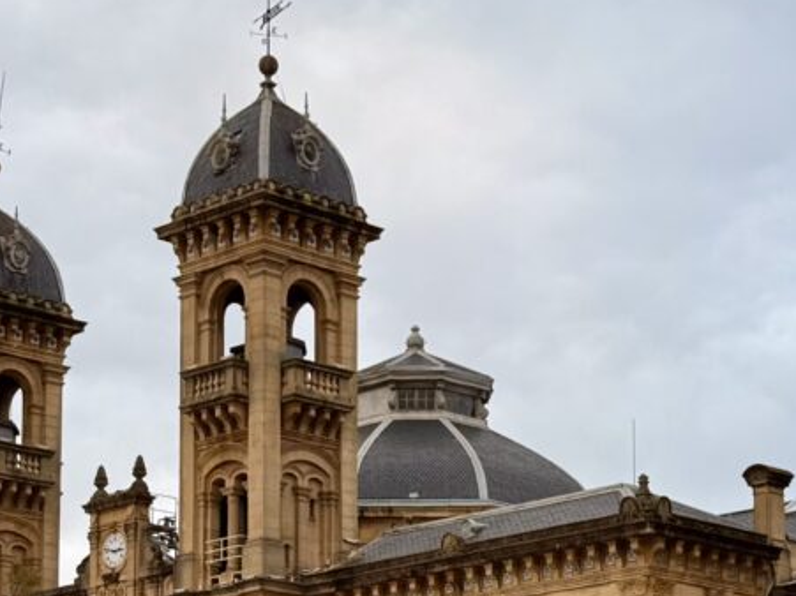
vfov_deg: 13.4
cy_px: 554
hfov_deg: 18.0
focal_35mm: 109
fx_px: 2506
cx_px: 466
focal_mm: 6.76
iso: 64
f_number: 1.78
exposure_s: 1/2577
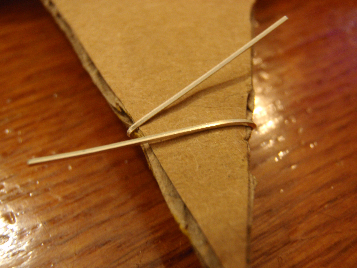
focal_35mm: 36
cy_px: 134
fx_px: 371
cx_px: 178
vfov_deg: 39.7
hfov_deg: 51.4
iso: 250
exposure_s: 1/4
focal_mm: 6.53
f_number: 4.1
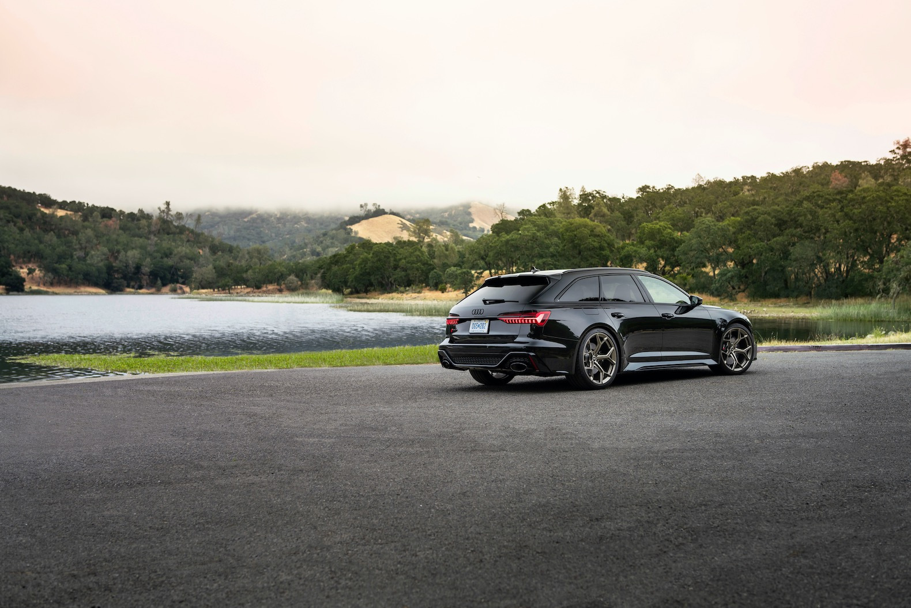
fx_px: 886
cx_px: 456
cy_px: 304
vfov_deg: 37.9
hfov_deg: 54.4
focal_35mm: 35
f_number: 2.8
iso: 320
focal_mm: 35
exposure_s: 1/200
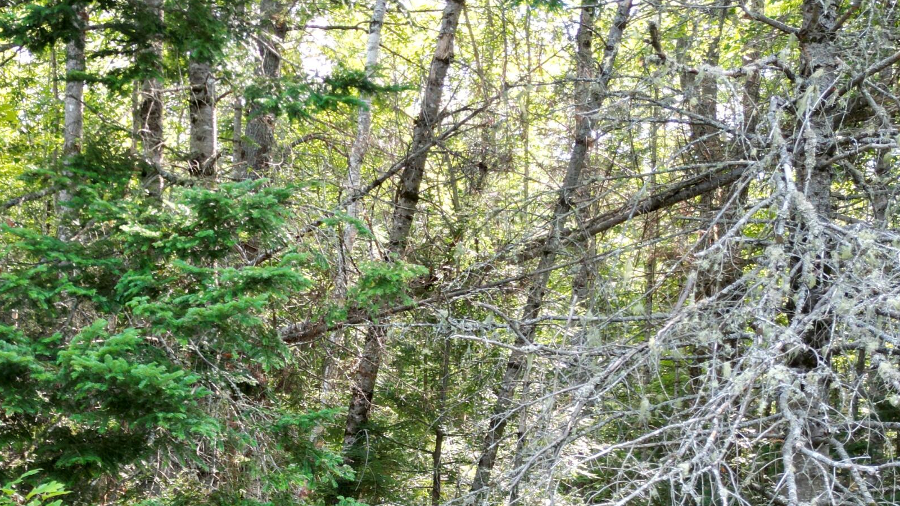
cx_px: 306
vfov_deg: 23.9
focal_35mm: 49
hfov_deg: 41.6
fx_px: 1169
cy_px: 428
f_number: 1.7
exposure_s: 1/180
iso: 150
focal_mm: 6.72
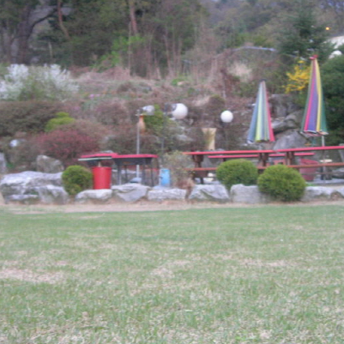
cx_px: 197
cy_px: 159
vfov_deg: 25.7
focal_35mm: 67
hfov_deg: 25.7
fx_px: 753
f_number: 2.8
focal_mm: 7.8
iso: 134
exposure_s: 1/3.7
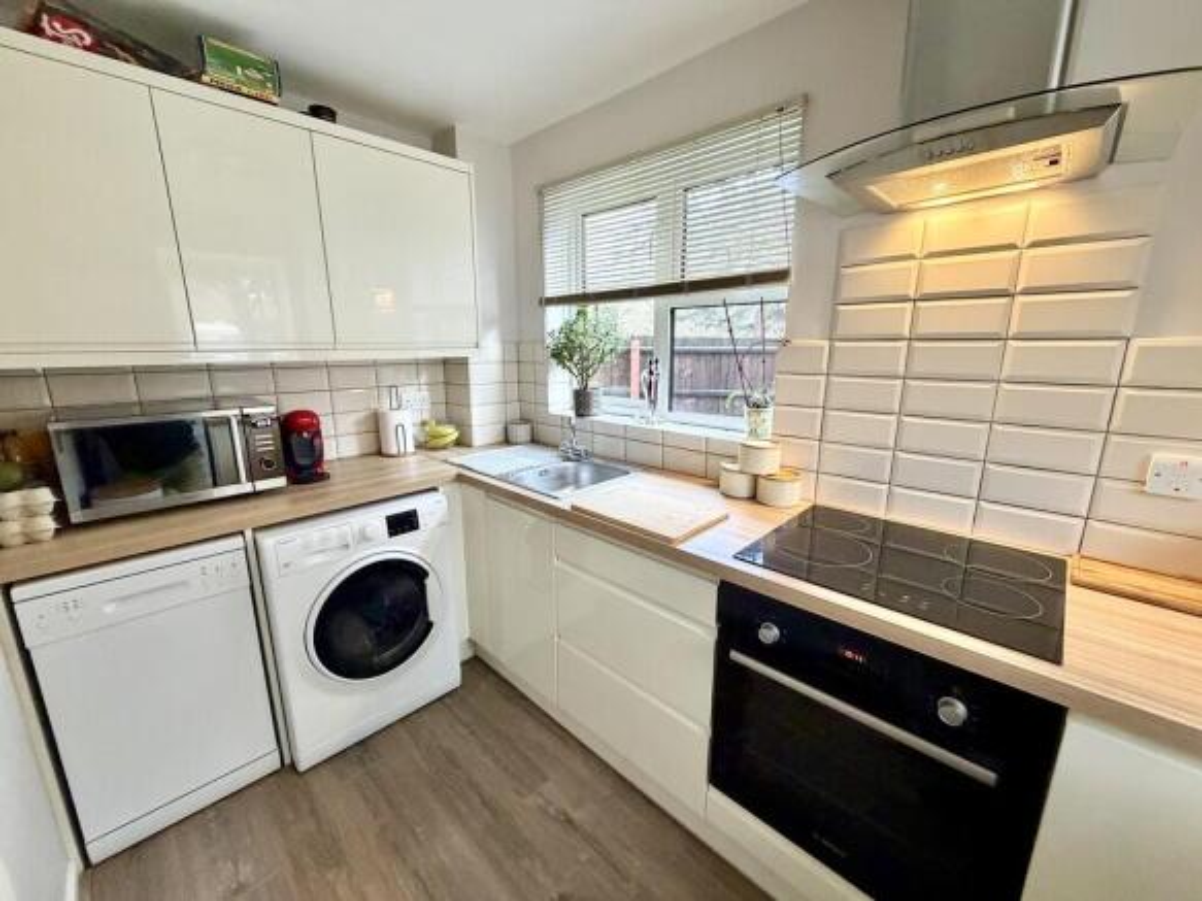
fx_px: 486
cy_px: 450
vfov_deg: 85.7
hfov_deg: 102.1
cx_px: 601
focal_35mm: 14
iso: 500
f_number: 2.2
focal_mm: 2.22
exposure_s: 1/60
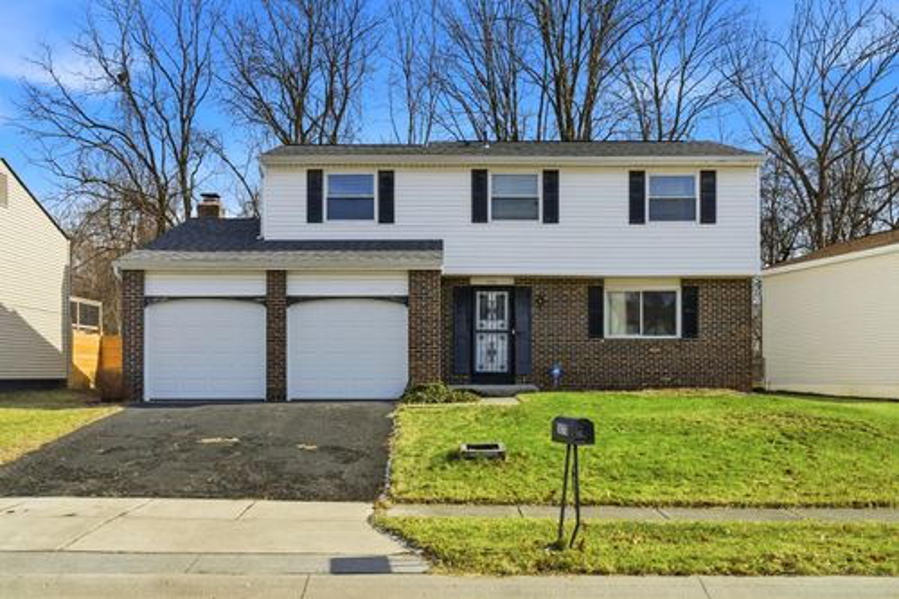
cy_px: 300
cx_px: 450
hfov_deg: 54.5
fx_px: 874
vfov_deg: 37.8
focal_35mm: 35
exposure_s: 1/640
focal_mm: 35
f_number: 11
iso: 400
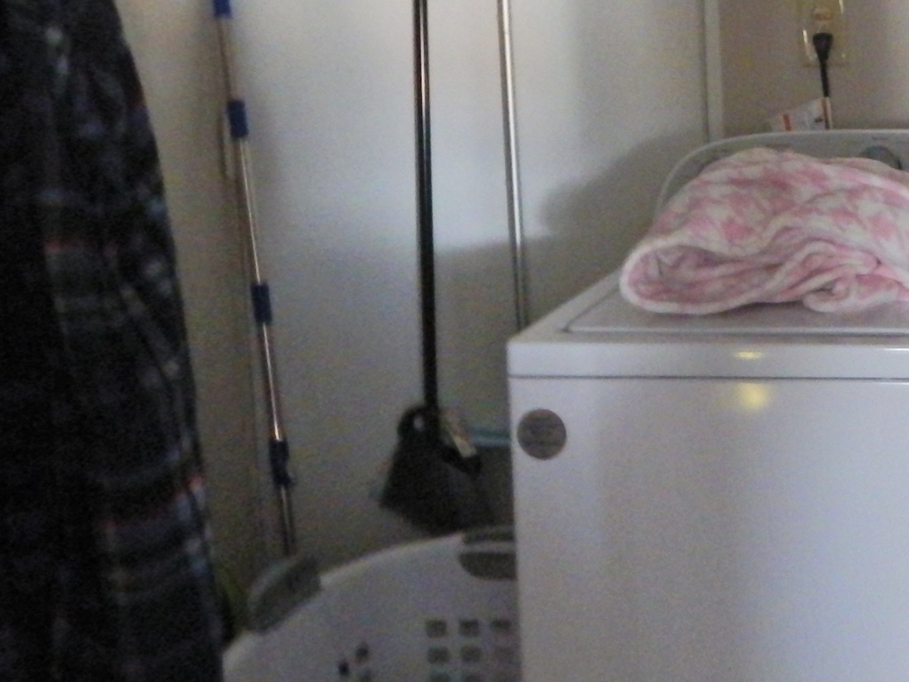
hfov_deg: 32.6
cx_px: 1014
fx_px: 1339
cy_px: 124
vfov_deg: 27.9
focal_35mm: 51
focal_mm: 4
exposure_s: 1/4
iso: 800
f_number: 3
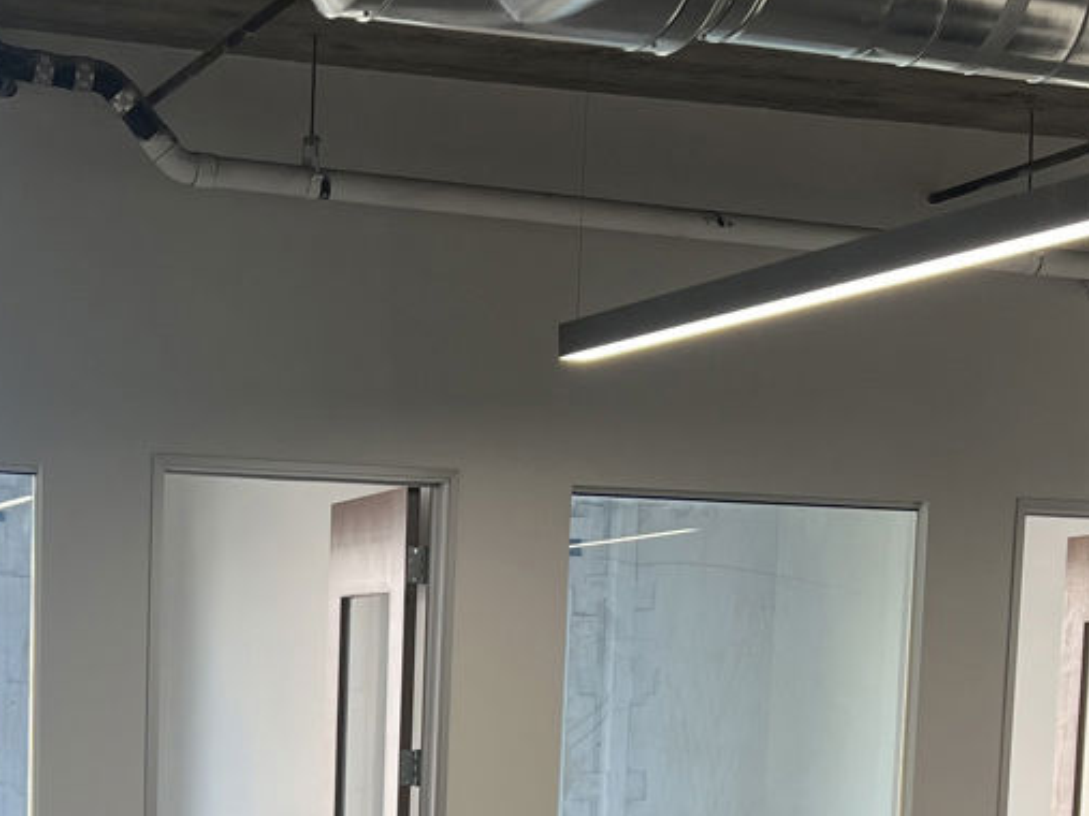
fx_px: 2579
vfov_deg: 17.2
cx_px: 243
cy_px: 973
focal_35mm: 82
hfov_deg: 23.5
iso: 50
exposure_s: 1/120
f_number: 1.5
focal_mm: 5.7
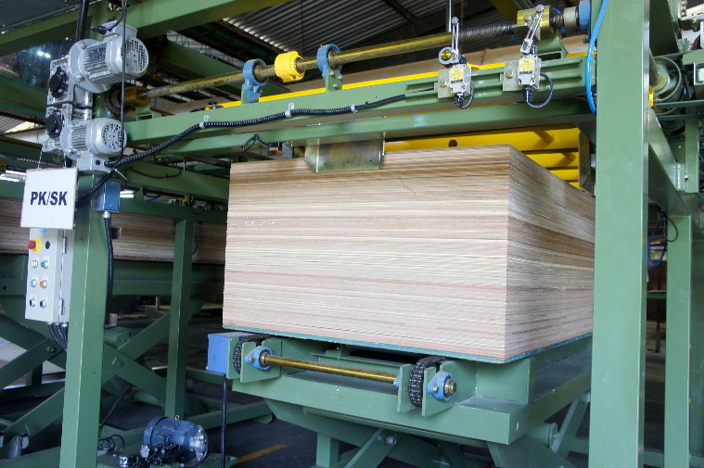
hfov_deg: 62.0
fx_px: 586
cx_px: 352
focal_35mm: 30
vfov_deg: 43.6
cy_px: 234
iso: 200
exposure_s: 1/30
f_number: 4
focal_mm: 20
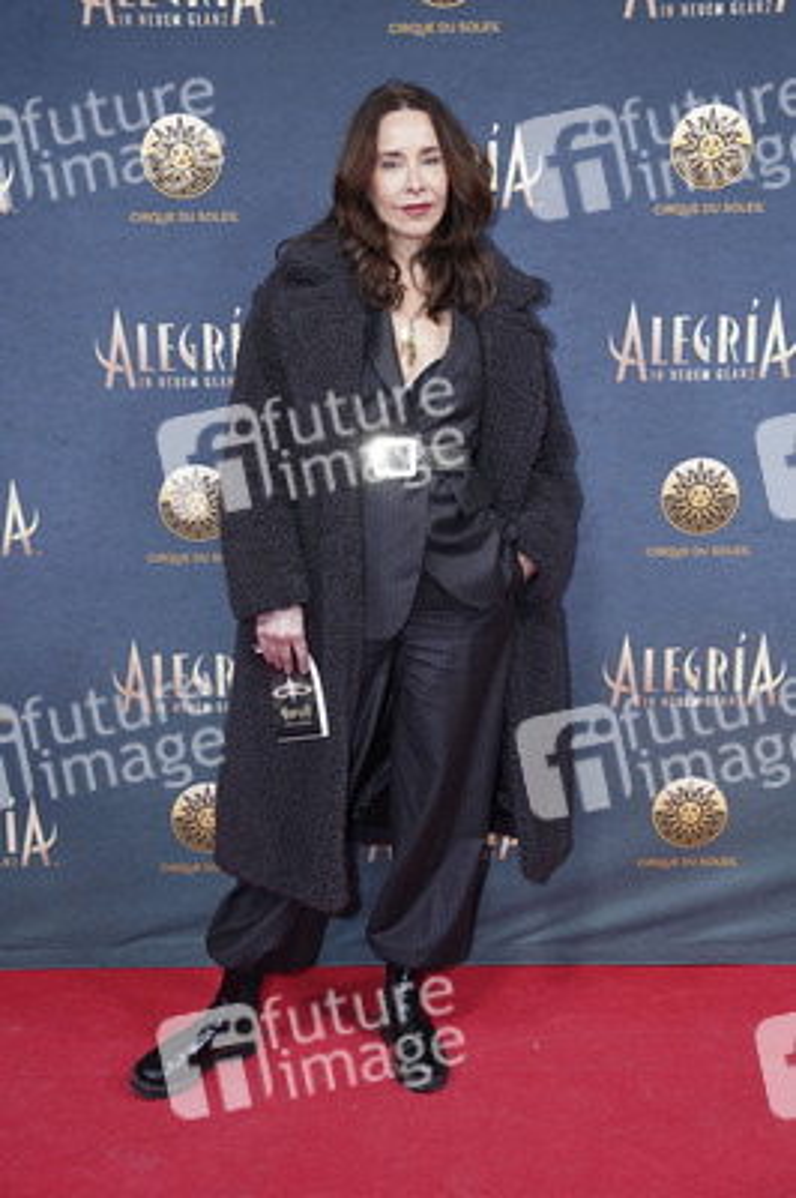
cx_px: 398
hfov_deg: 32.6
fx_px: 1362
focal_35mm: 41
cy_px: 599
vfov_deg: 47.4
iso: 2500
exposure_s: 1/200
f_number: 4.5
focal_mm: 41
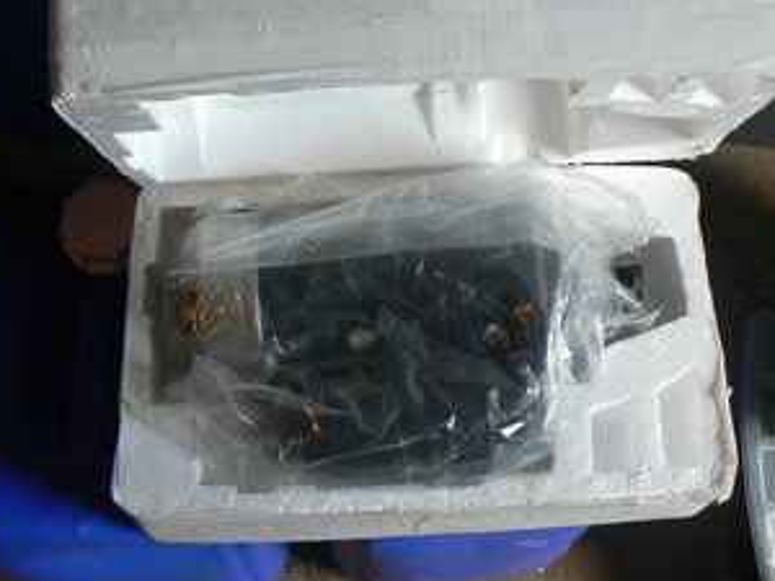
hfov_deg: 39.7
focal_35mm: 48
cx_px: 403
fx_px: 1075
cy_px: 253
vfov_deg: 30.2
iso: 100
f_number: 2.8
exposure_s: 1/30
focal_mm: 6
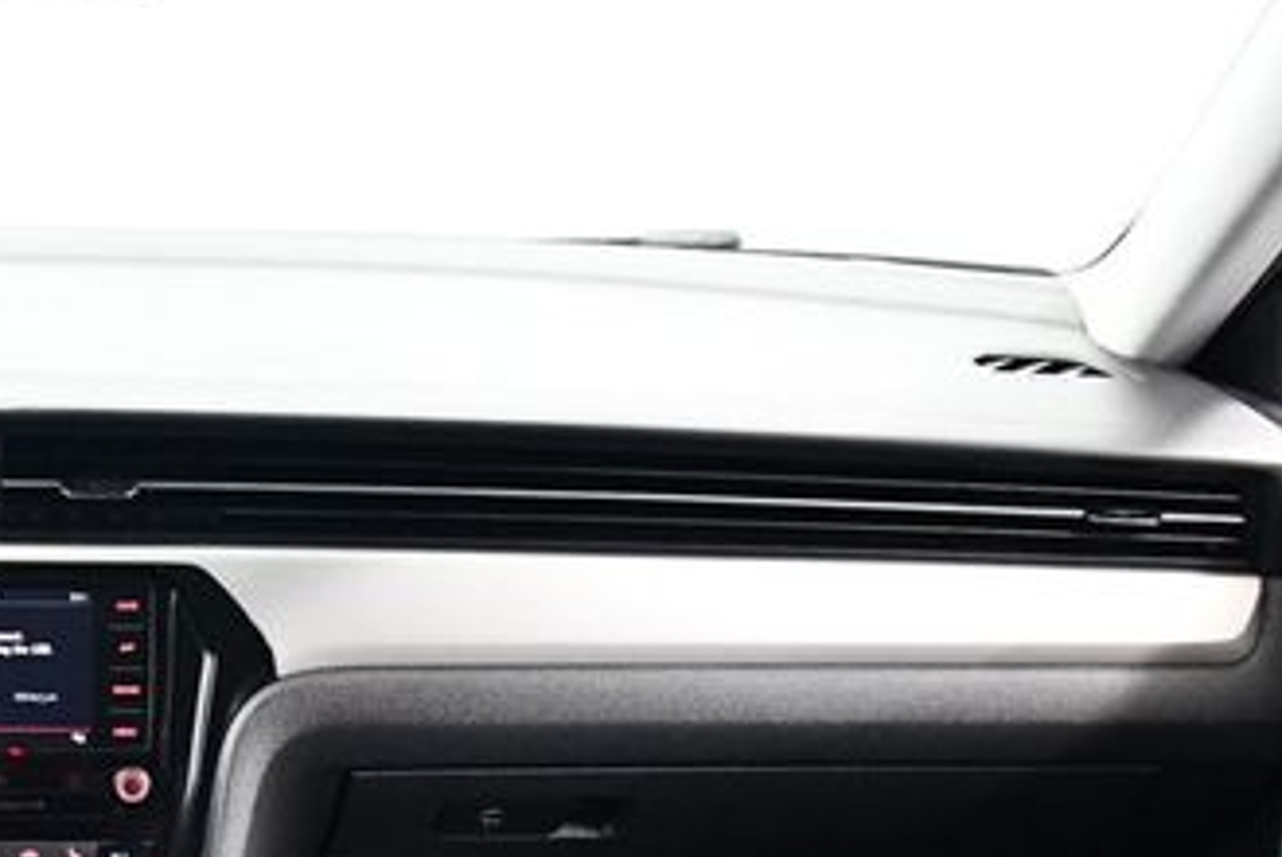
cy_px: 810
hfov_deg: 27.4
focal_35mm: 70
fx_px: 2495
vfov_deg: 19.1
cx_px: 39
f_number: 3.5
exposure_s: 1/60
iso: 6400
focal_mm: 18
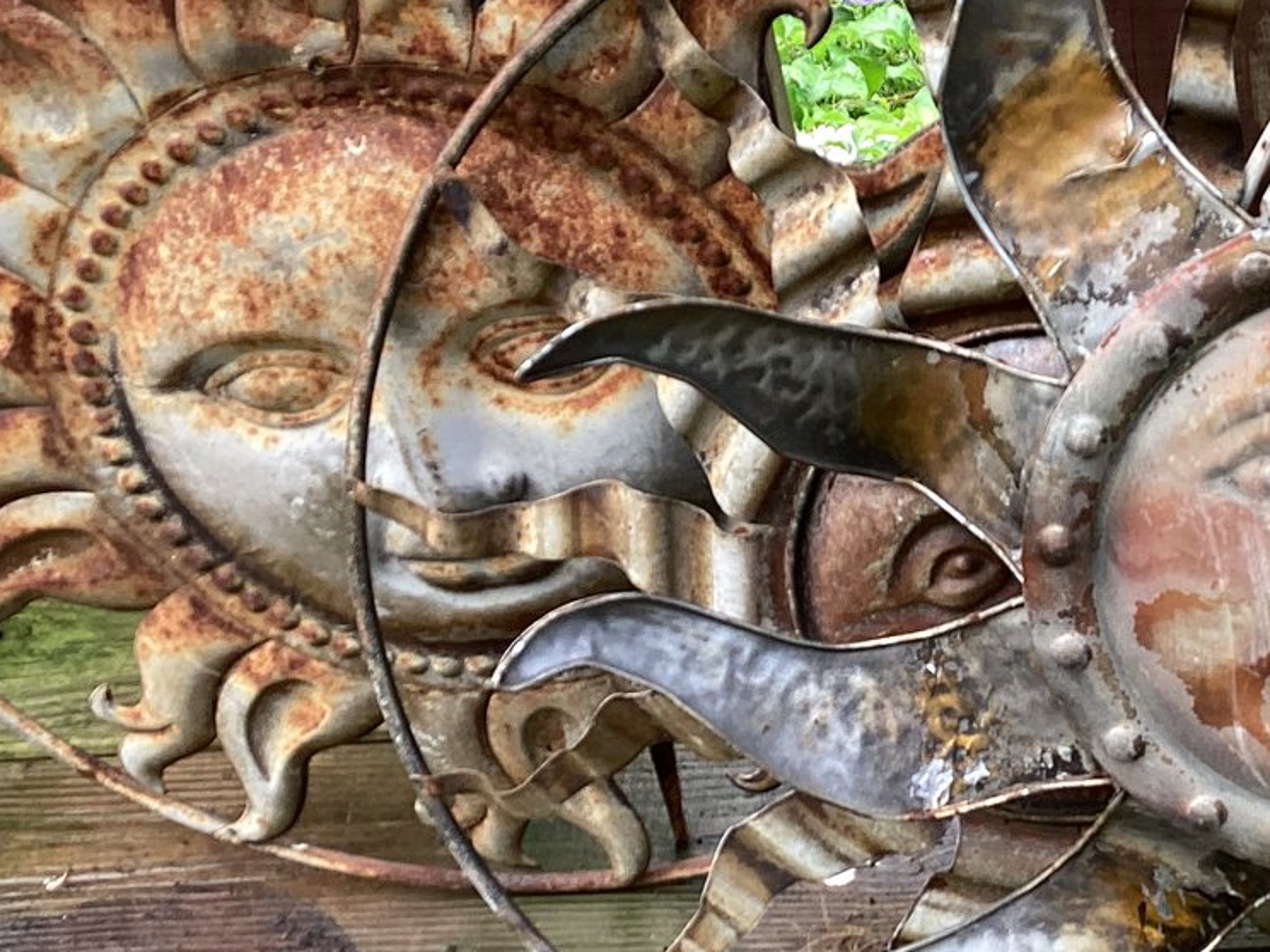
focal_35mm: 63
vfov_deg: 23.3
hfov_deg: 28.9
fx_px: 2311
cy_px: 432
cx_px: 1254
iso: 32
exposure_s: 1/120
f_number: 2.4
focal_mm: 3.3
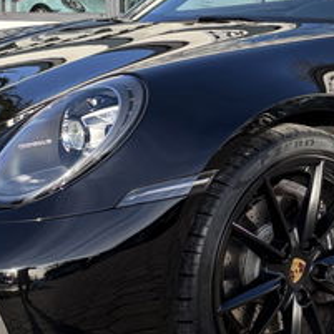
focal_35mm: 88
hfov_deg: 19.5
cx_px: 273
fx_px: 961
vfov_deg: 19.6
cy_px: 95
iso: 50
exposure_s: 1/763
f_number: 1.6
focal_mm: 5.96
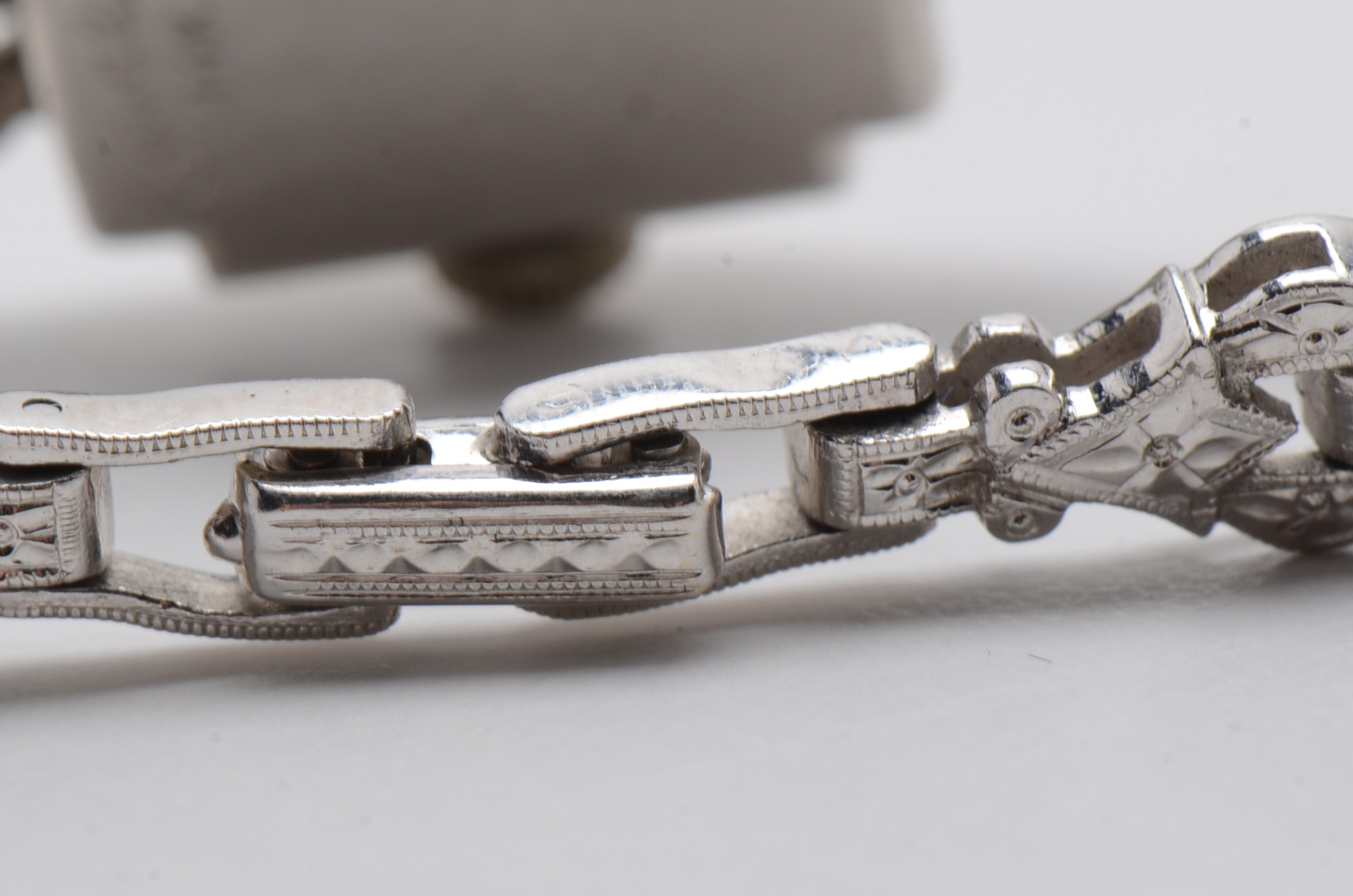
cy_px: 449
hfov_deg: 11.8
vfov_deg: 7.8
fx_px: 6552
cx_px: 562
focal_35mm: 175
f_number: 18
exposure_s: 1/125
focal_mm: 85
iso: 200
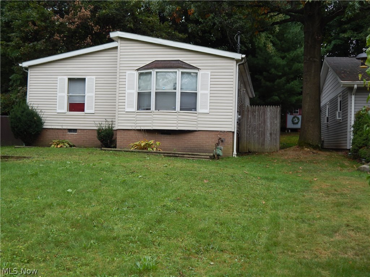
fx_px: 460
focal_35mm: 43
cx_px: 185
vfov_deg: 33.6
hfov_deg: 43.9
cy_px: 138
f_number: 3.6
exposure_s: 1/200
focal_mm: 7.7
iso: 125
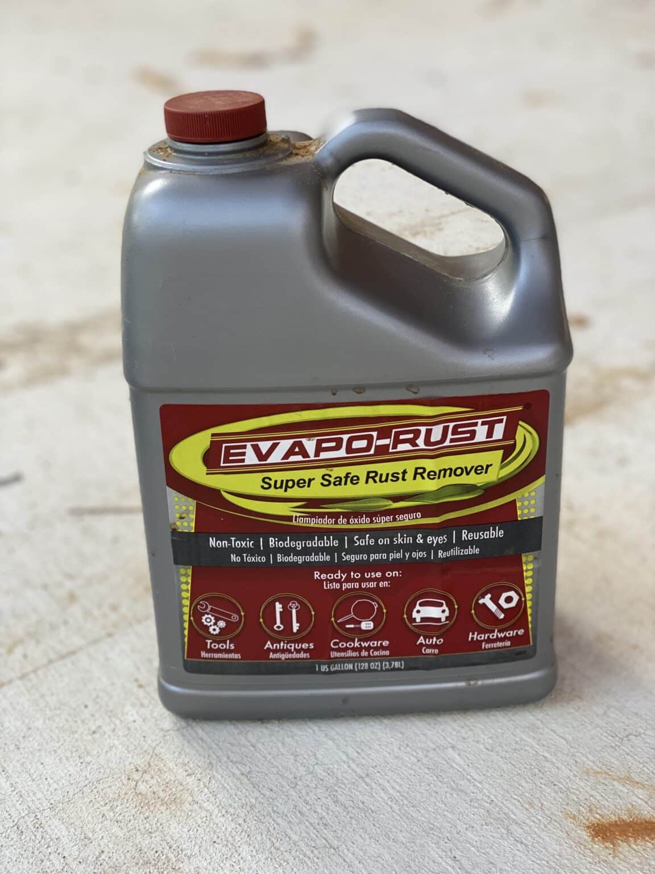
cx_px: 328
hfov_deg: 28.0
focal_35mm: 52
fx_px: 1312
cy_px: 437
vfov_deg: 36.8
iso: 64
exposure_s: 1/122
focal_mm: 6
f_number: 2
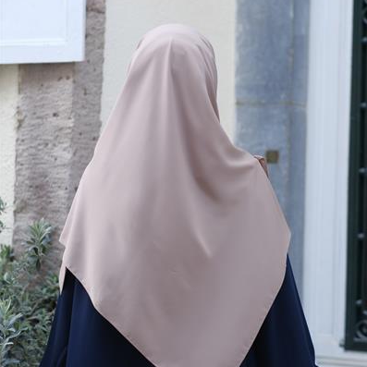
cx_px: 183
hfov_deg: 16.1
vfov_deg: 16.1
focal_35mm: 108
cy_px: 208
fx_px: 1295
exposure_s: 1/125
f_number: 2
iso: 200
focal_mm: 56
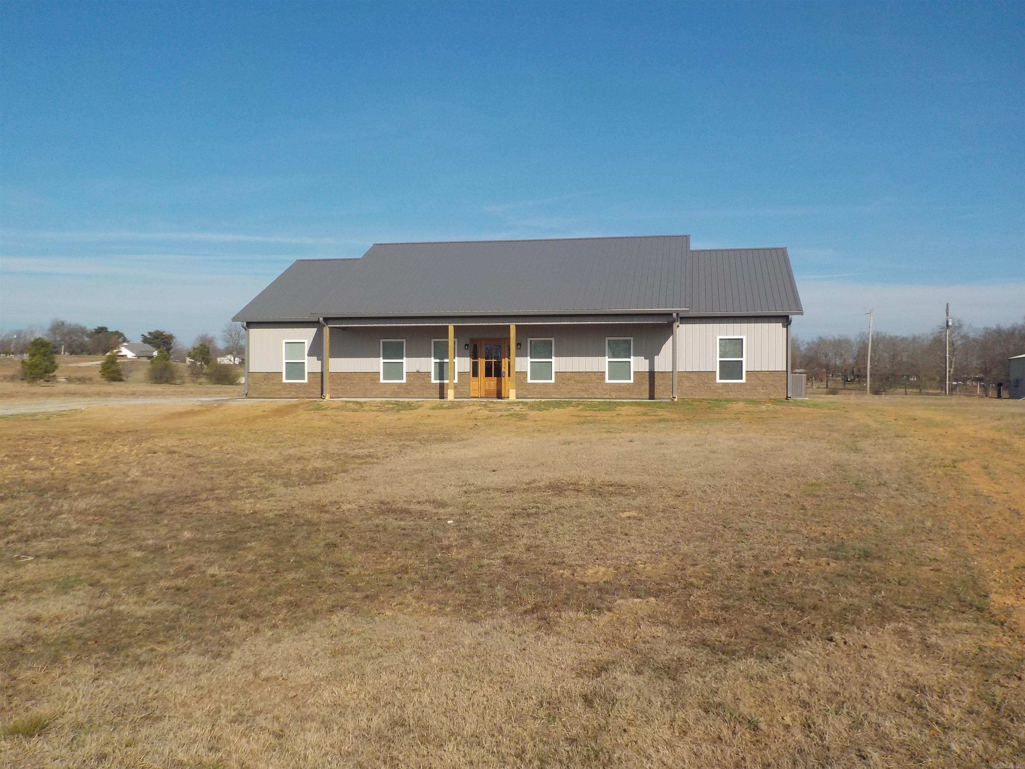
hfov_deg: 60.0
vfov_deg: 46.8
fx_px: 888
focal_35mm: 30
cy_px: 384
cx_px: 512
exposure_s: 1/500
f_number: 6.6
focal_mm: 4.1
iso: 125
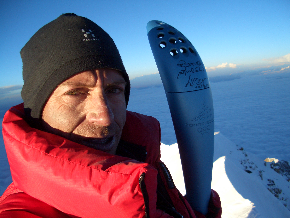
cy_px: 109
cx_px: 145
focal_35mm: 35
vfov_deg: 40.7
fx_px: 293
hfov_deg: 52.6
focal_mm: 5.8
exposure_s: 1/400
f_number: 2.6
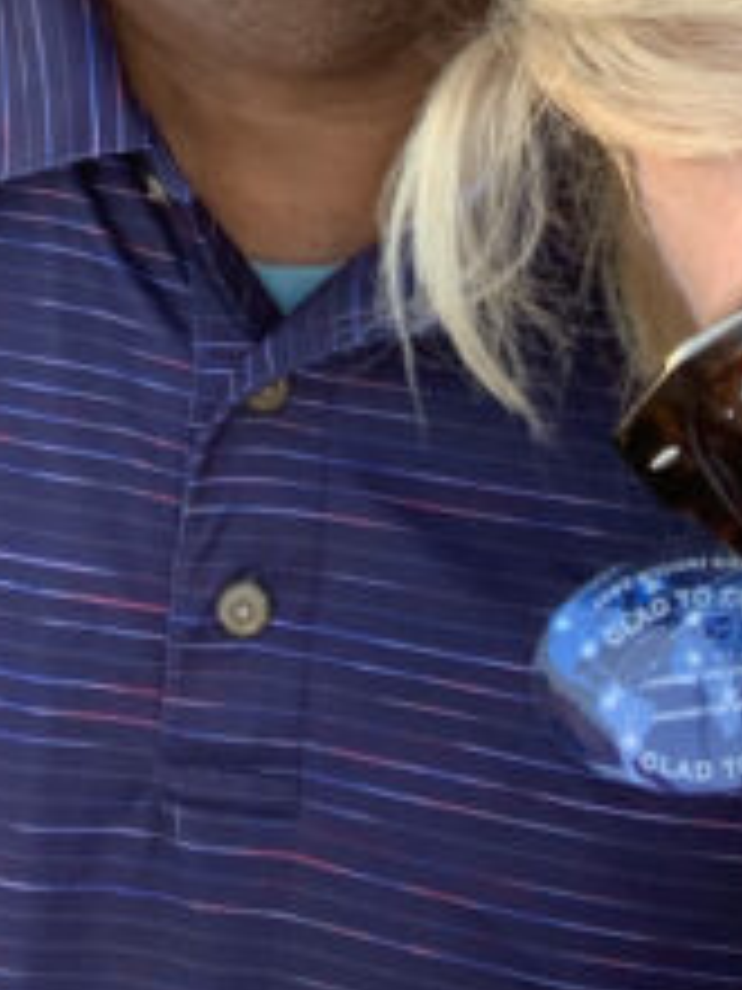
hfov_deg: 15.9
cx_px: 333
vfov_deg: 19.3
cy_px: -333
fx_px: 2658
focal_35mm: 93
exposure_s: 1/83
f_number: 2.2
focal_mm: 2.87
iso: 64
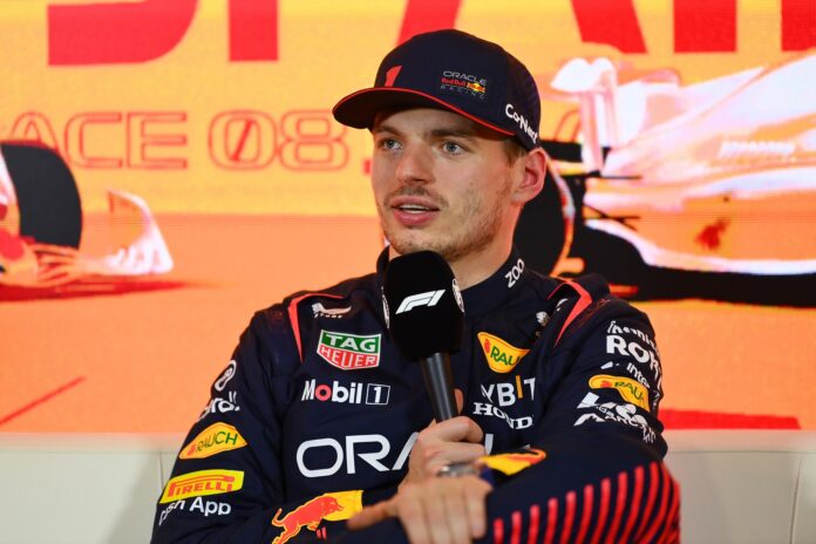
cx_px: 408
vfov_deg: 6.9
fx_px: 4533
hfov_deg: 10.3
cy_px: 272
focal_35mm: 200
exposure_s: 1/400
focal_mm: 200
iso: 1250
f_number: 2.8
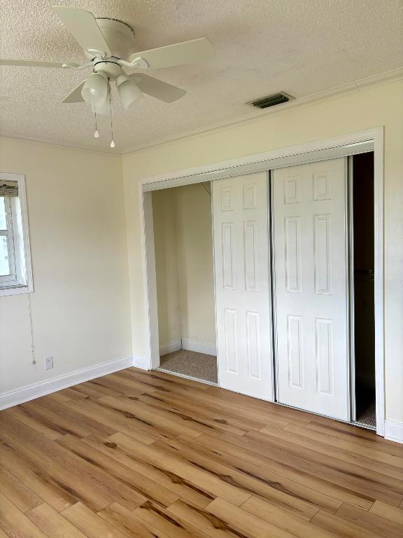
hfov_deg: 53.1
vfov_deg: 67.3
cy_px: 269
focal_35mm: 26
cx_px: 202
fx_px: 404
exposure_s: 1/121
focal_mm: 5.96
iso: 64
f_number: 1.6
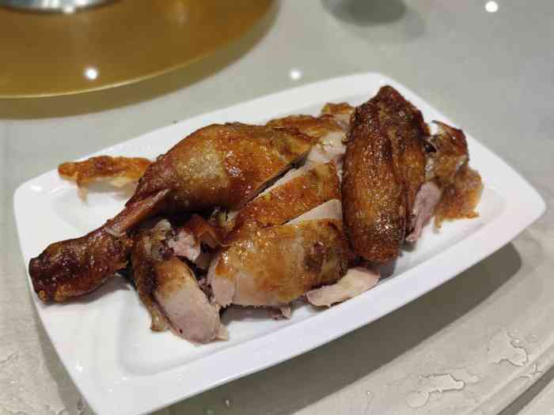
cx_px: 277
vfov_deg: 53.1
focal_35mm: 26
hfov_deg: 67.3
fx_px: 416
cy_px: 208
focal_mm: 5.58
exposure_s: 1/100
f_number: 1.6
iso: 97
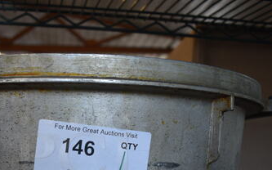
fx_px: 415
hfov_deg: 35.6
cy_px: 154
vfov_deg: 22.6
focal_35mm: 56
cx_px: 74
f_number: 3.5
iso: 500
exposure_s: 1/250
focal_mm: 20
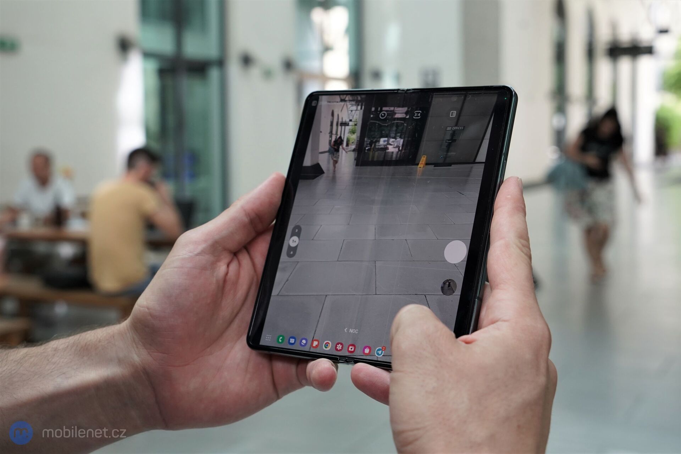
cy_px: 227
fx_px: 813
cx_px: 340
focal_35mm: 43
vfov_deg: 31.2
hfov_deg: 45.4
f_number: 6.3
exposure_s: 1/125
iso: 1000
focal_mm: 43
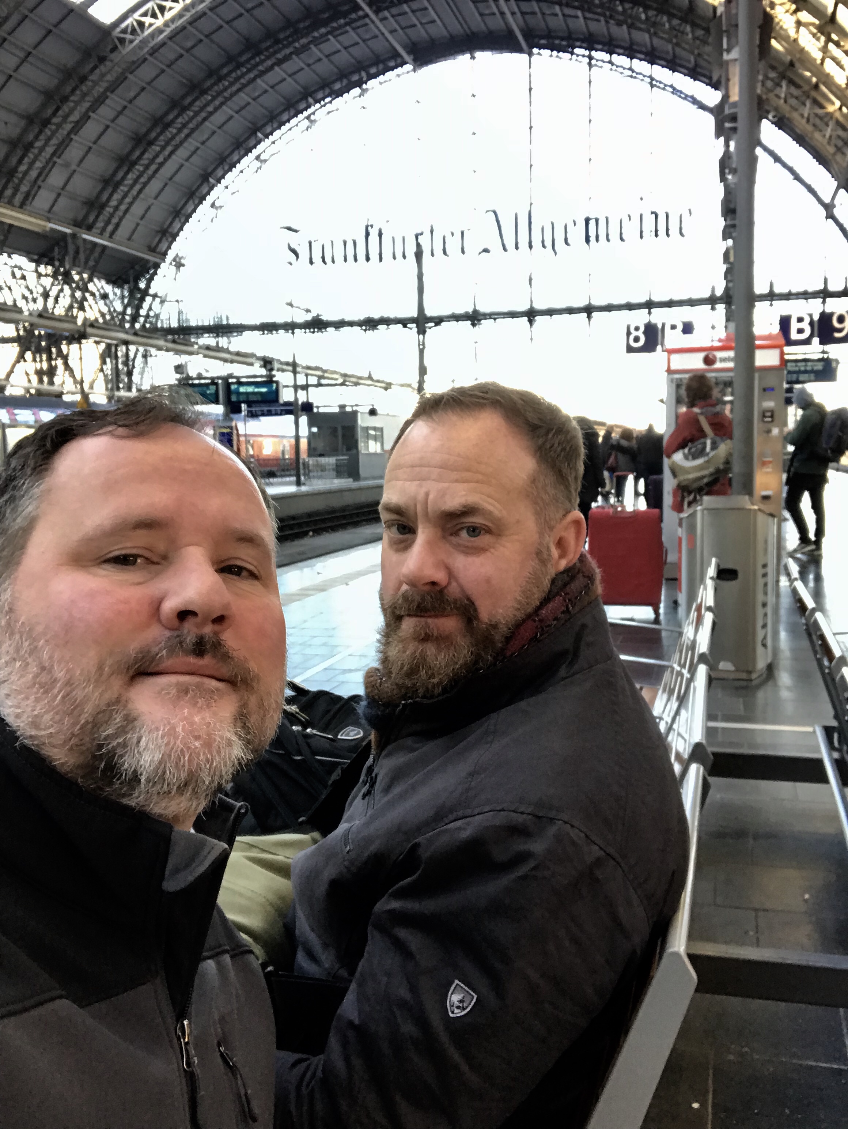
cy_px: 564
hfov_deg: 44.2
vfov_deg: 56.8
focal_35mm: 32
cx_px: 424
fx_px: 1044
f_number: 2.2
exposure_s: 1/33
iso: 64
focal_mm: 2.87
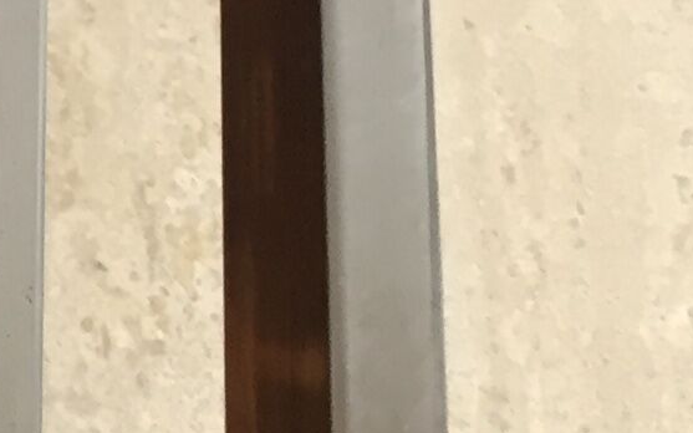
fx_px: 3399
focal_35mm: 180
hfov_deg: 10.6
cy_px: -557
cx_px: -704
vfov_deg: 6.9
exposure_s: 1/33
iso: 80
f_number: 2.2
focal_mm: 4.15
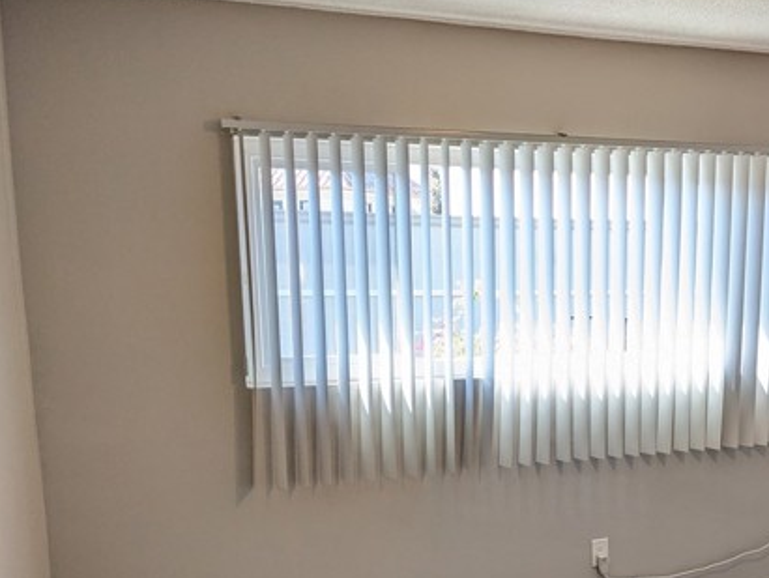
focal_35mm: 42
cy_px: 440
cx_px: 580
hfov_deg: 43.3
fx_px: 934
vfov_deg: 33.6
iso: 61
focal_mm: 4.38
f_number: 1.73
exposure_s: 1/120
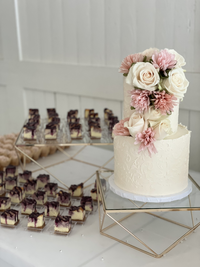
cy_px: 134
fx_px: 401
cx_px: 100
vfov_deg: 36.8
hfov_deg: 28.0
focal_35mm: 52
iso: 250
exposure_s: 1/120
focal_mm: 6
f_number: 2
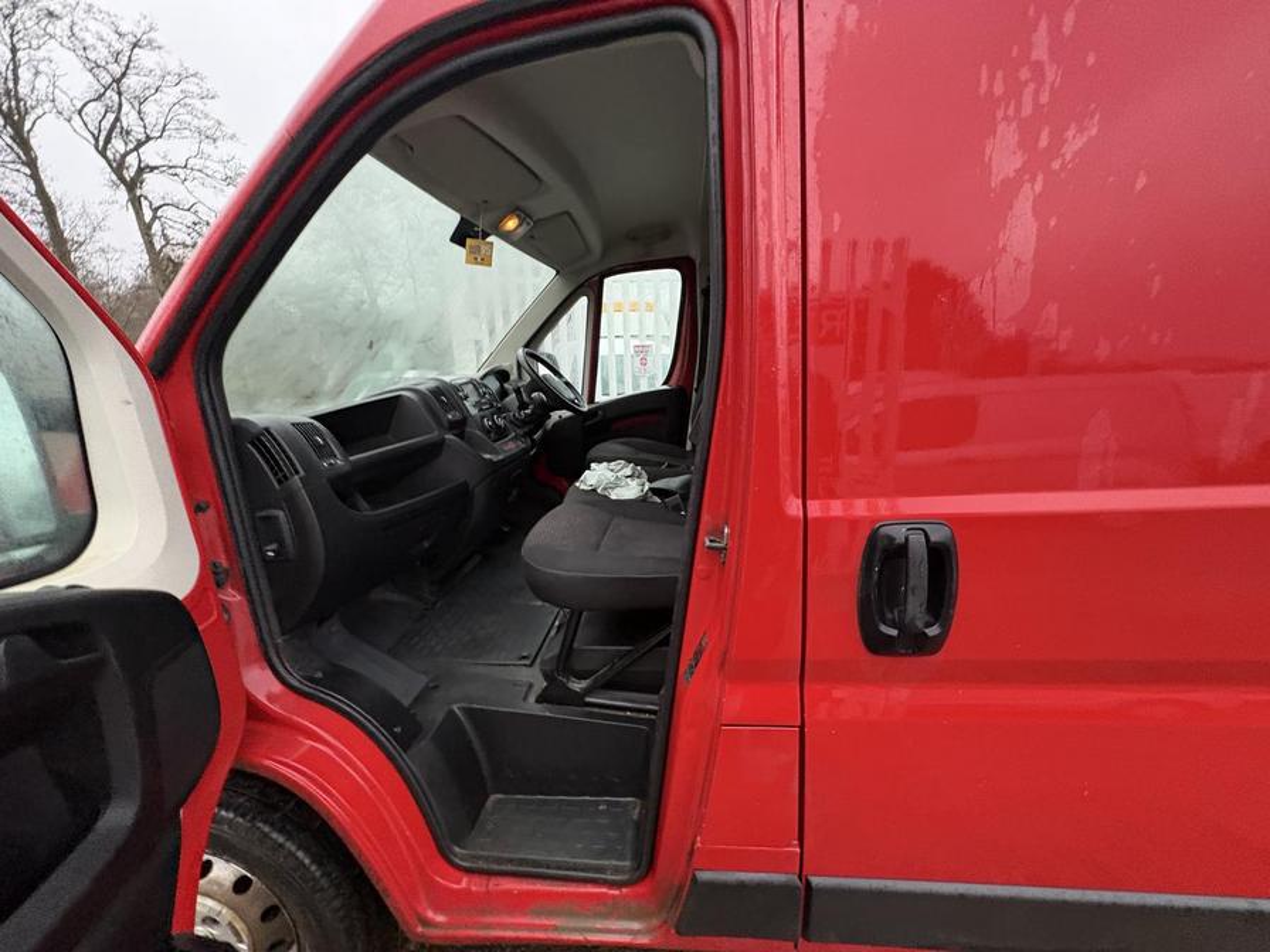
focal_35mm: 14
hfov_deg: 102.1
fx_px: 514
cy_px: 476
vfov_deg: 85.7
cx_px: 635
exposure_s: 1/60
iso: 640
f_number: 2.2
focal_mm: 2.22
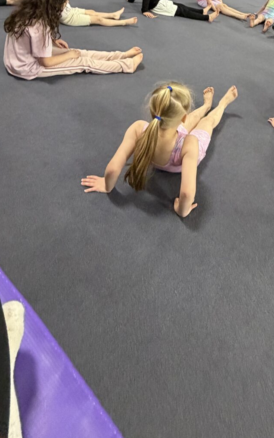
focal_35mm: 28
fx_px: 335
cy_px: 51
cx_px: 237
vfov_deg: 57.8
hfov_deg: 41.6
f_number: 2.2
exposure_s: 1/60
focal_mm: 2.22
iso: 400
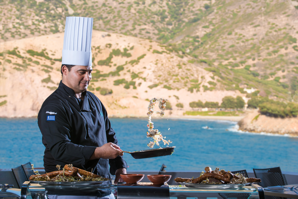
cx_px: 149
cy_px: 100
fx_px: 845
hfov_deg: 20.0
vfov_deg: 13.4
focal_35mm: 102
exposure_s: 1/200
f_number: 9
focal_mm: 102
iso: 200
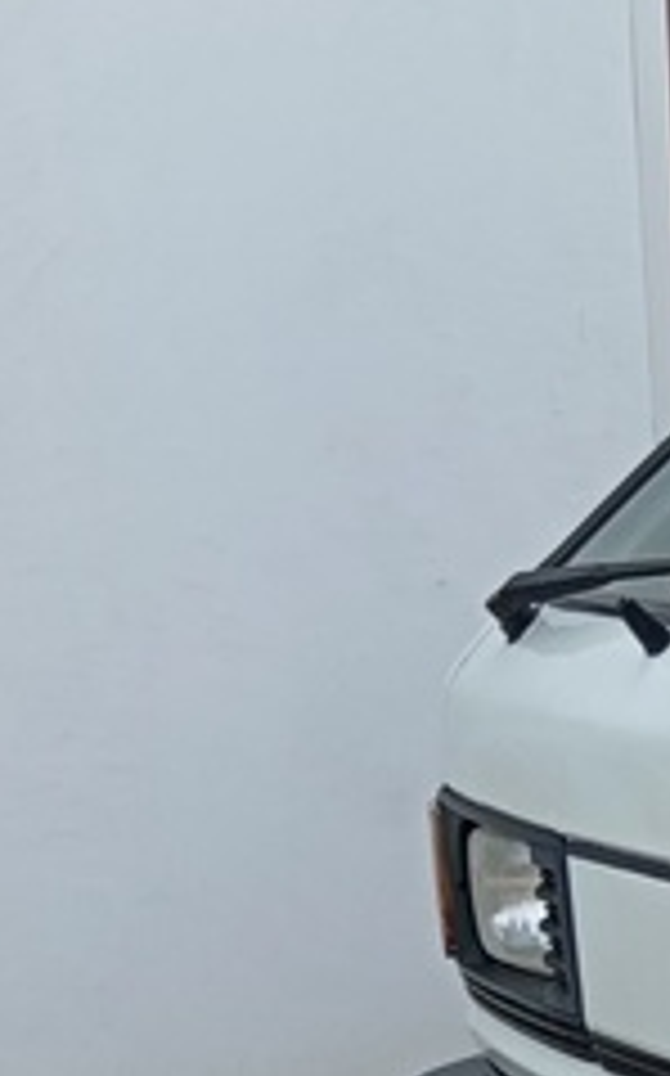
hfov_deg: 11.3
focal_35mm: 92
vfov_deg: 21.0
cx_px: 1711
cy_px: 1292
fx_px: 2693
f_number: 1.8
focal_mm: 3.96
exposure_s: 1/348
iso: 50
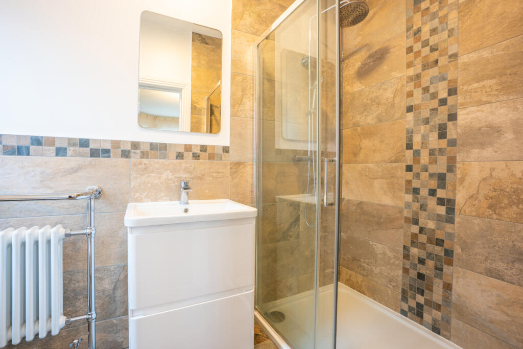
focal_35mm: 16
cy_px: 174
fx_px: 232
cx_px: 262
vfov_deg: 73.8
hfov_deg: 96.7
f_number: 11
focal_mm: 16
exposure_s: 1/1.67
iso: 400
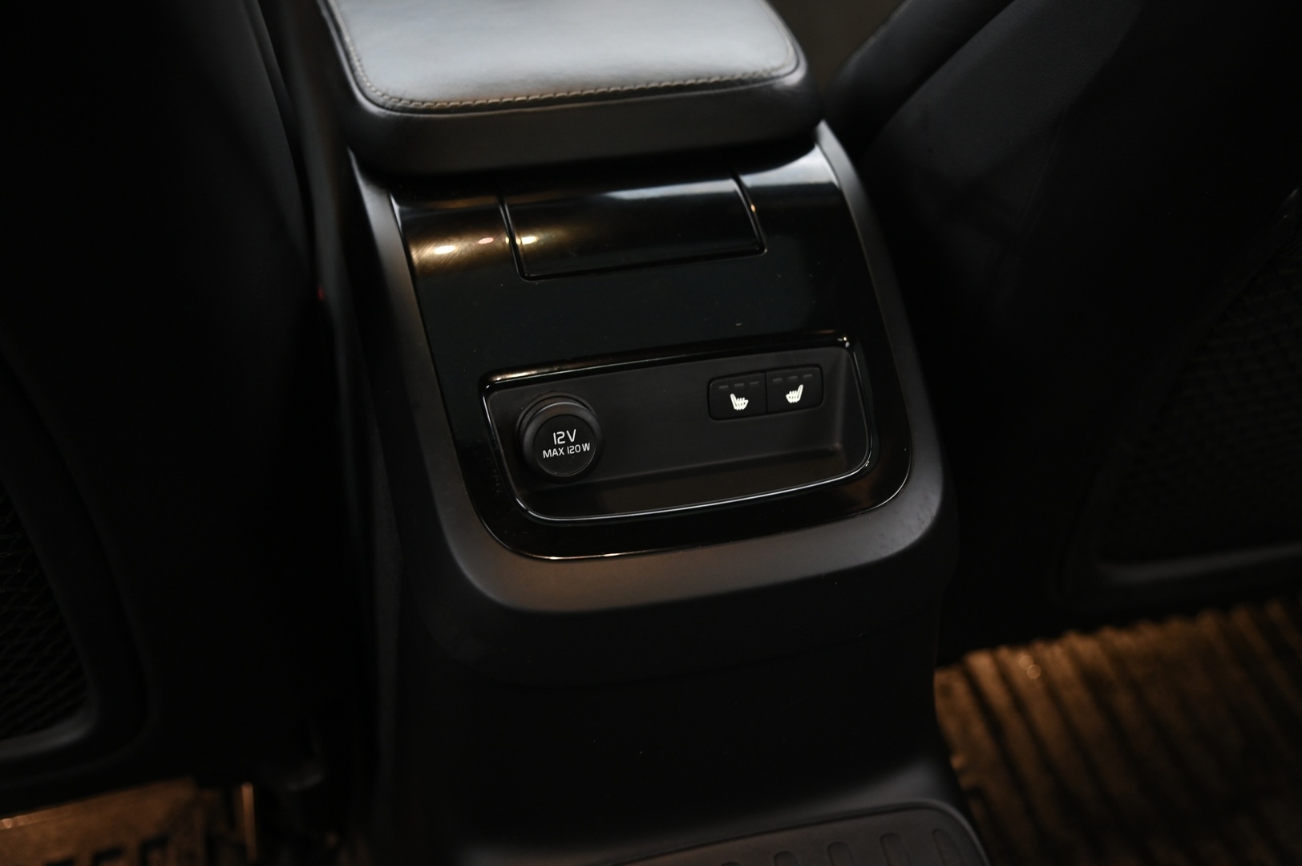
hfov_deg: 44.5
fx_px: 1590
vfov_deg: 30.5
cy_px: 433
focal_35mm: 44
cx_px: 651
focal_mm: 44
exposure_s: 1/10
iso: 2000
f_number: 4
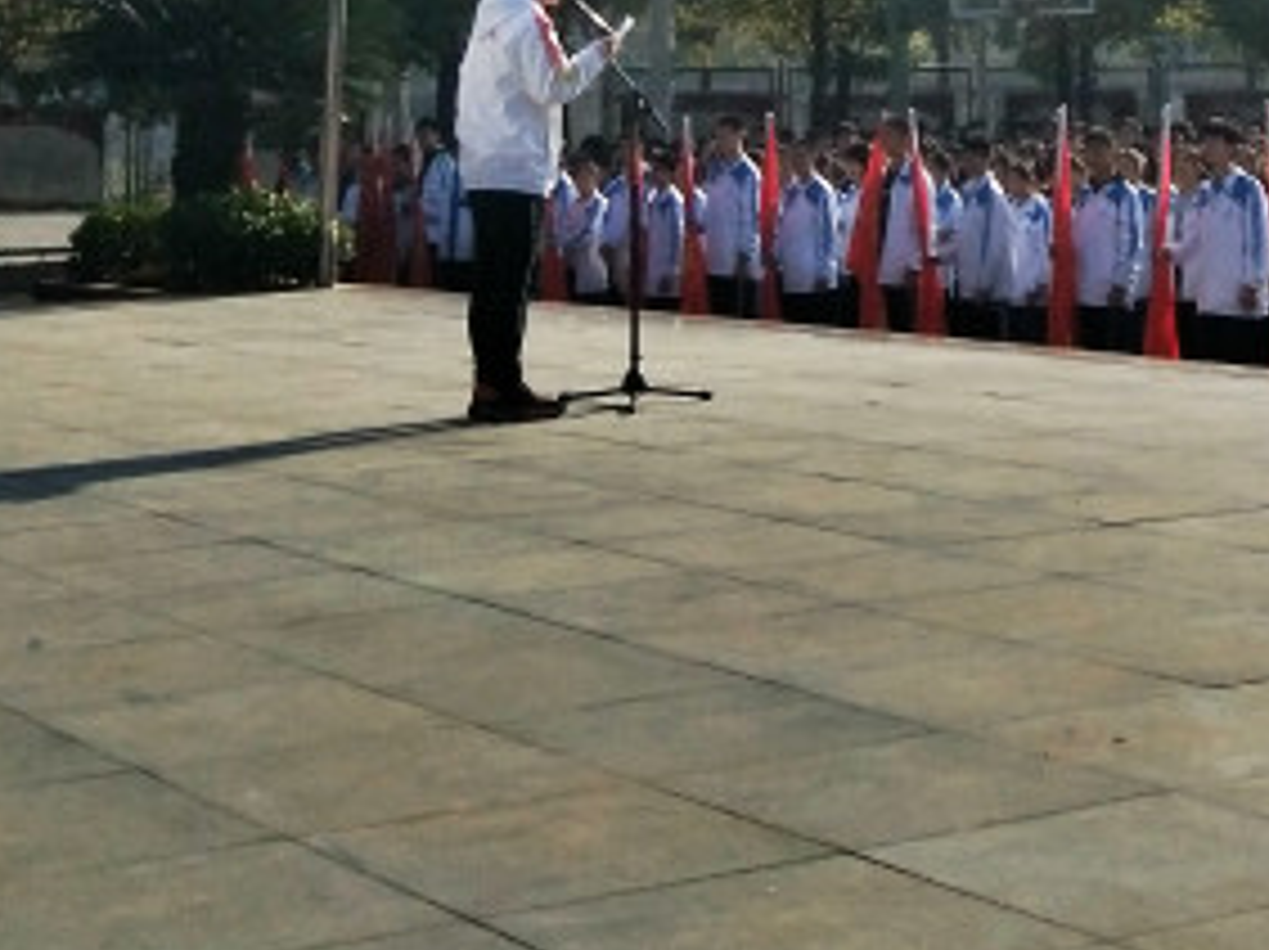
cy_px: -311
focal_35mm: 71
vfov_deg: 19.0
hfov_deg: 27.0
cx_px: 963
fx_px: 2601
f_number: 1.7
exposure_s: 1/8889
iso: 101
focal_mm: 4.27
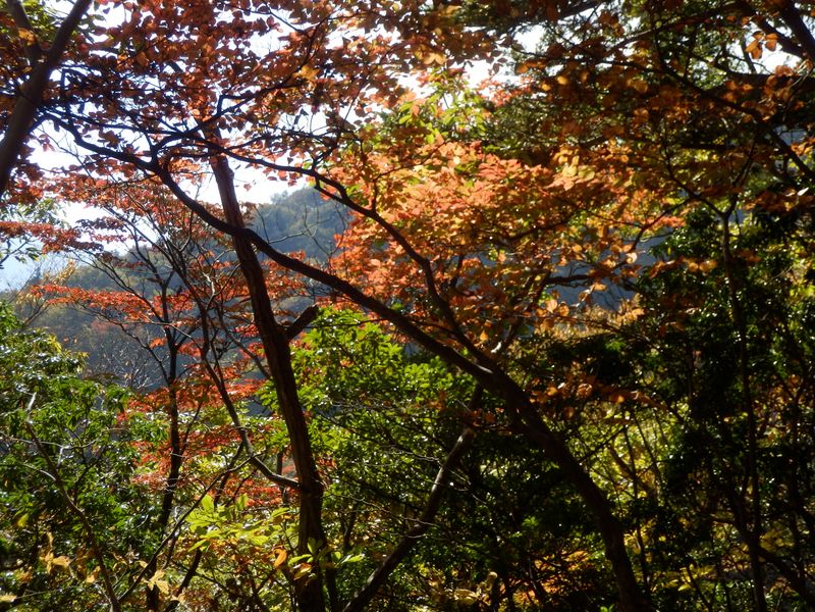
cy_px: 306
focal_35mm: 57
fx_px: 1342
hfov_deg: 33.8
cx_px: 408
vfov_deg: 25.7
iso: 80
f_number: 4.5
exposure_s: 1/250
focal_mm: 10
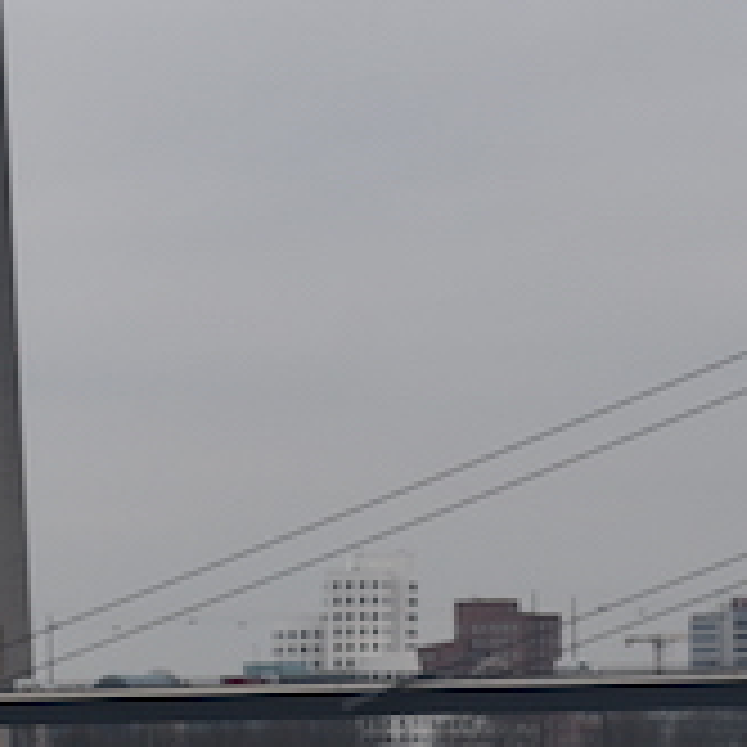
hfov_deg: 8.3
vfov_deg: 8.2
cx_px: -104
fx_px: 5127
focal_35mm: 210
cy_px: 1053
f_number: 7.1
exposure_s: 1/200
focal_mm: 40
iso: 400
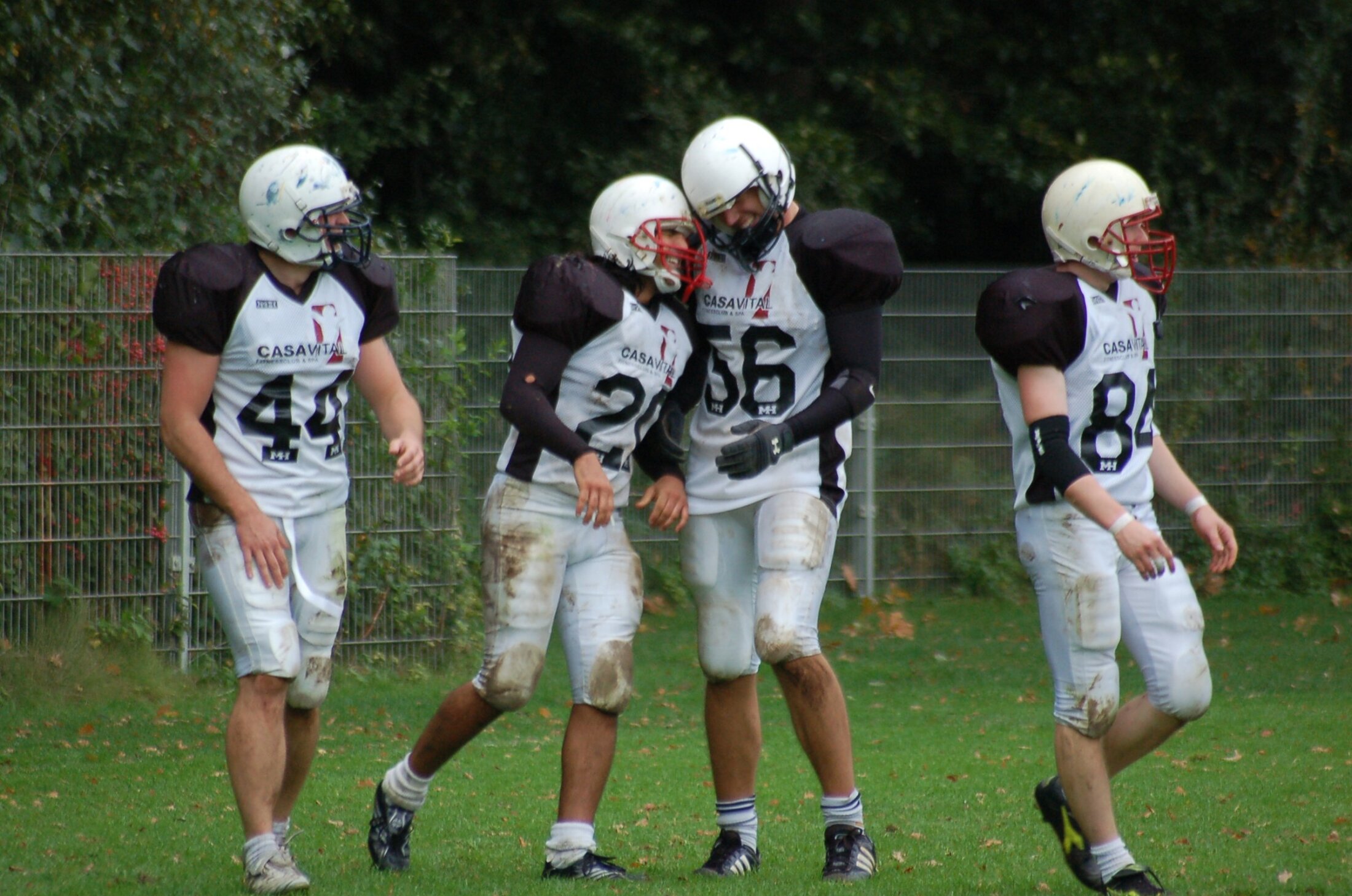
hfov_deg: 4.6
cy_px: 448
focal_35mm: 450
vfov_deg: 3.0
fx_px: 16868
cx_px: 676
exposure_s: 1/250
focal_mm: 300
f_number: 5.6
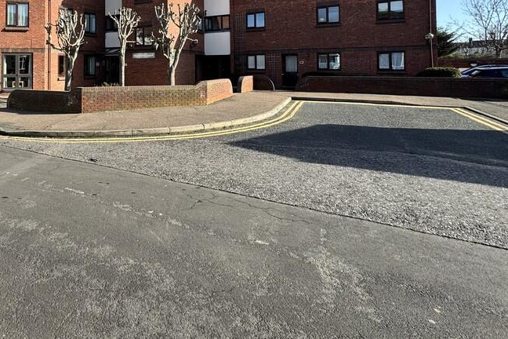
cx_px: 136
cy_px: 58
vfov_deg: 51.0
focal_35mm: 23
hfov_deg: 71.6
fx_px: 325
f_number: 2.2
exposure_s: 1/675
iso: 40
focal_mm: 2.22
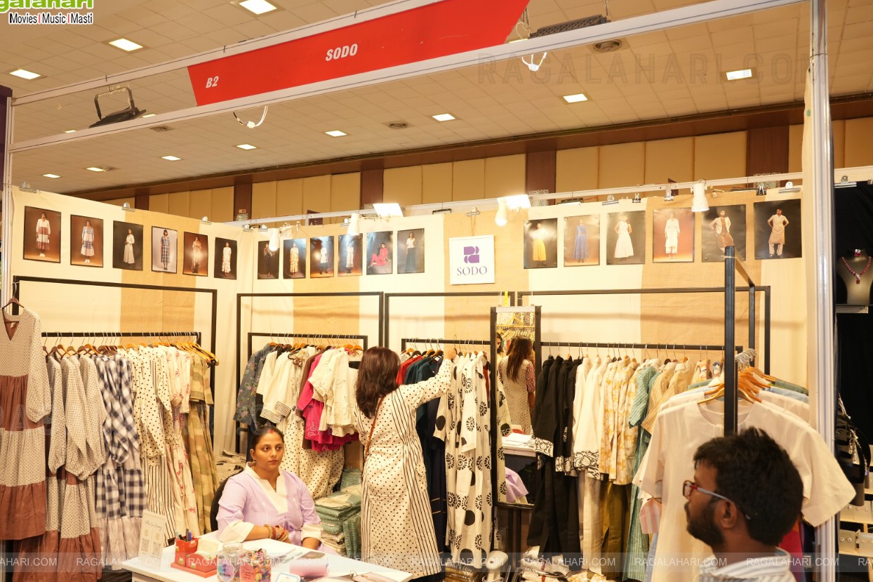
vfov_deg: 47.9
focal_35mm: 27
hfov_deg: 67.3
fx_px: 655
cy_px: 315
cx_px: 406
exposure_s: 1/125
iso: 1000
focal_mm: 24
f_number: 5
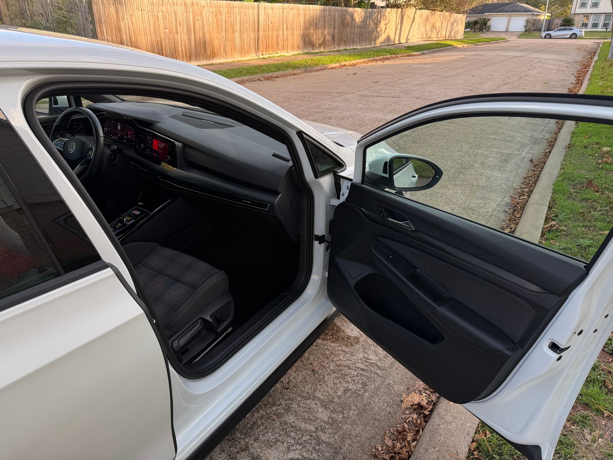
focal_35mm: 24
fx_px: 425
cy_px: 230
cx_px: 306
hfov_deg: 71.6
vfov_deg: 56.8
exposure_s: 1/374
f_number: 1.78
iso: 80
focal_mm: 6.76
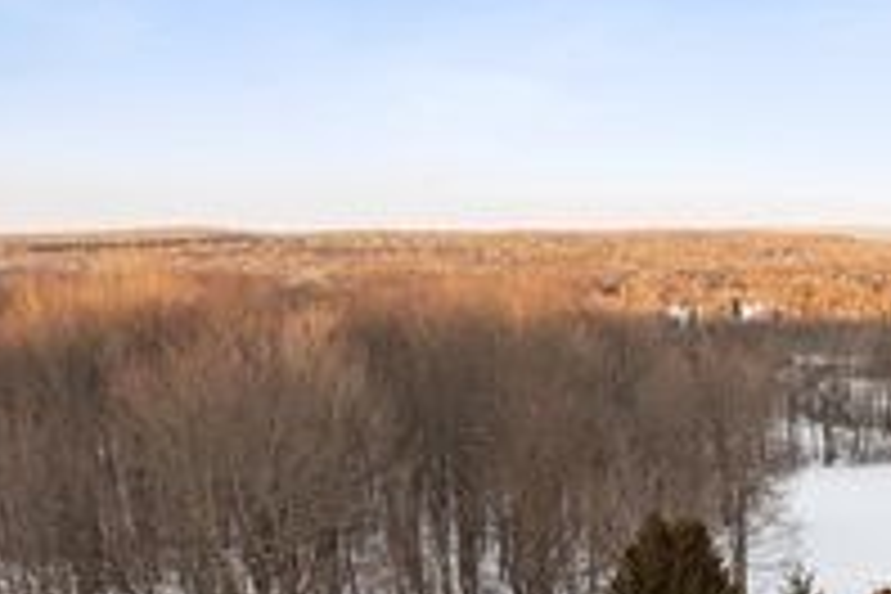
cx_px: 1008
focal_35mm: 63
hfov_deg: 28.6
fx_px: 1559
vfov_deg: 20.4
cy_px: 684
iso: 180
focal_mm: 12.29
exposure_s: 1/200
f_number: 2.8
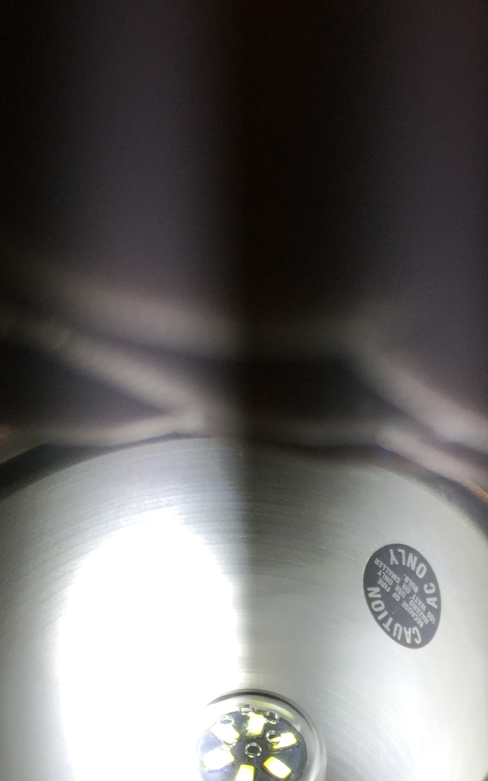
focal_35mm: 59
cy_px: 603
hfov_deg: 22.0
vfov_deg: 33.7
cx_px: 300
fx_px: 1256
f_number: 2.2
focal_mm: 4.15
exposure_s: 1/494
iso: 32
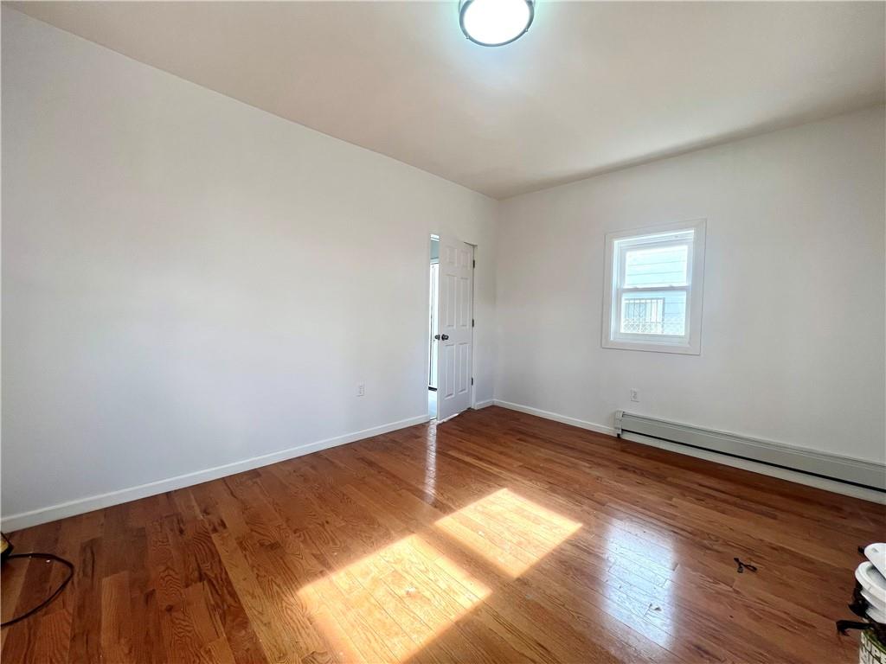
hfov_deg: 106.2
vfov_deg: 89.9
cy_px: 332
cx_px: 443
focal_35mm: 13
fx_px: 333
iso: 50
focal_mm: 1.57
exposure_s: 1/120
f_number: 1.8
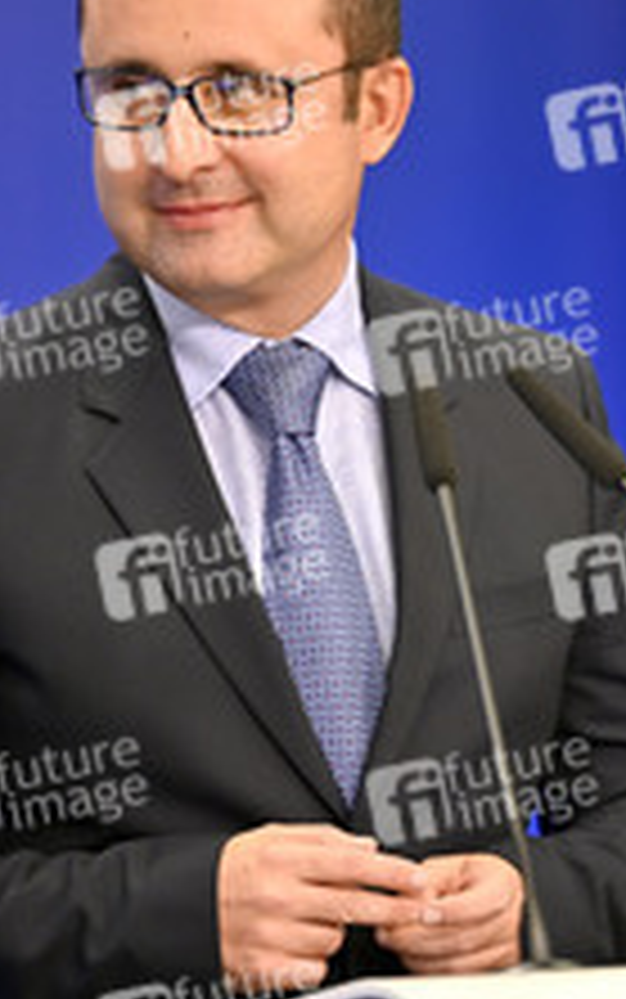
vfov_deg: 5.1
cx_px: 543
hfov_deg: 3.2
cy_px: 454
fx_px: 11259
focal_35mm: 413
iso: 1000
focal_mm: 200
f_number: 2.8
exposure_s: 1/320
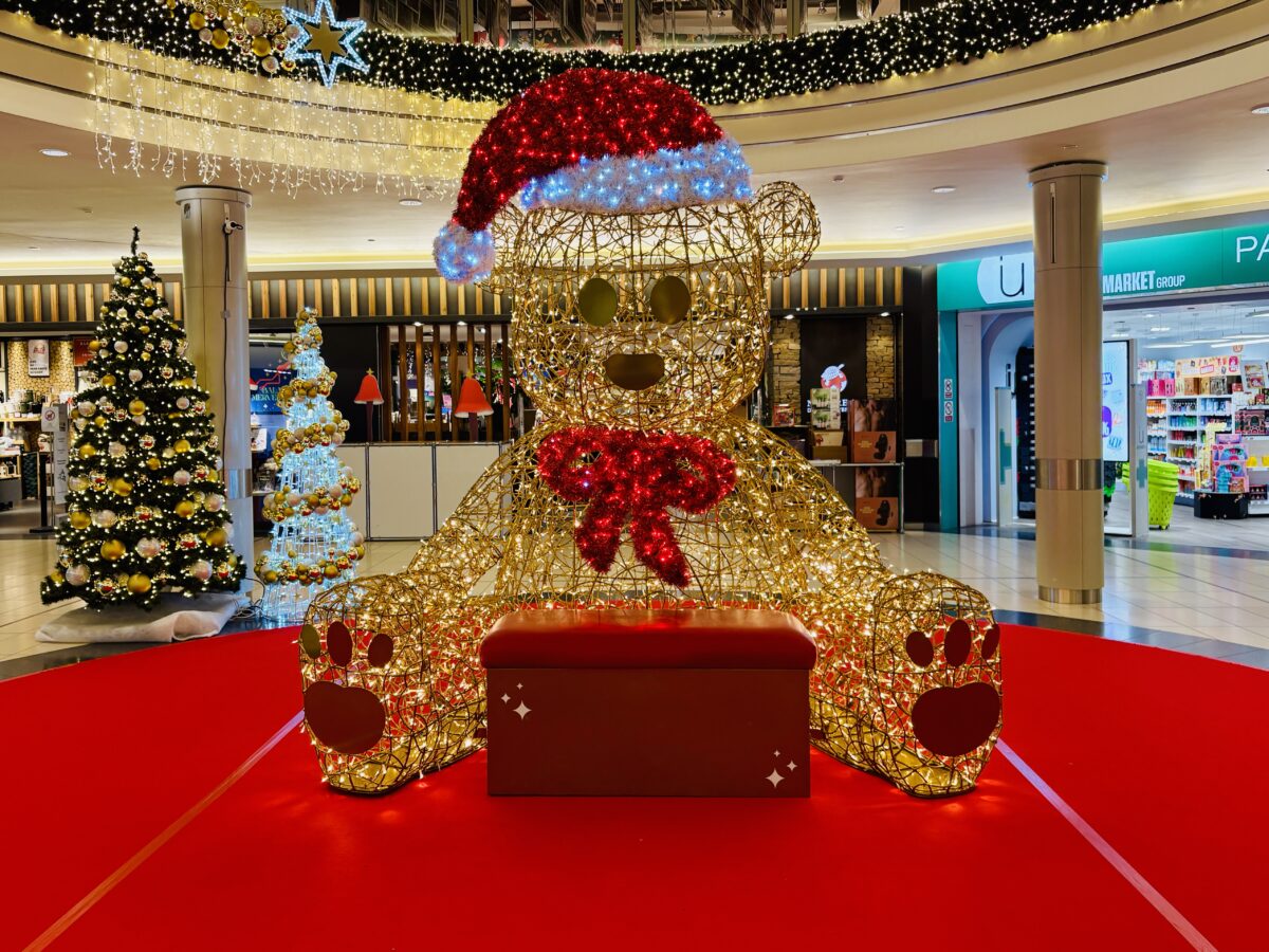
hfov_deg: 67.3
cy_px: 476
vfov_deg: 53.1
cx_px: 634
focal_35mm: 26
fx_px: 953
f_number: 1.6
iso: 64
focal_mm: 5.96
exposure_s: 1/100
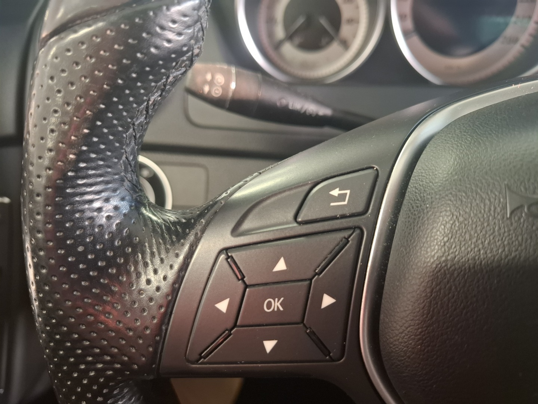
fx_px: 357
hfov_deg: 73.9
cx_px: 269
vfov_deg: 58.9
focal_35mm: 23
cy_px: 202
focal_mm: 5.54
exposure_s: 1/25
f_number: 1.8
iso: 500
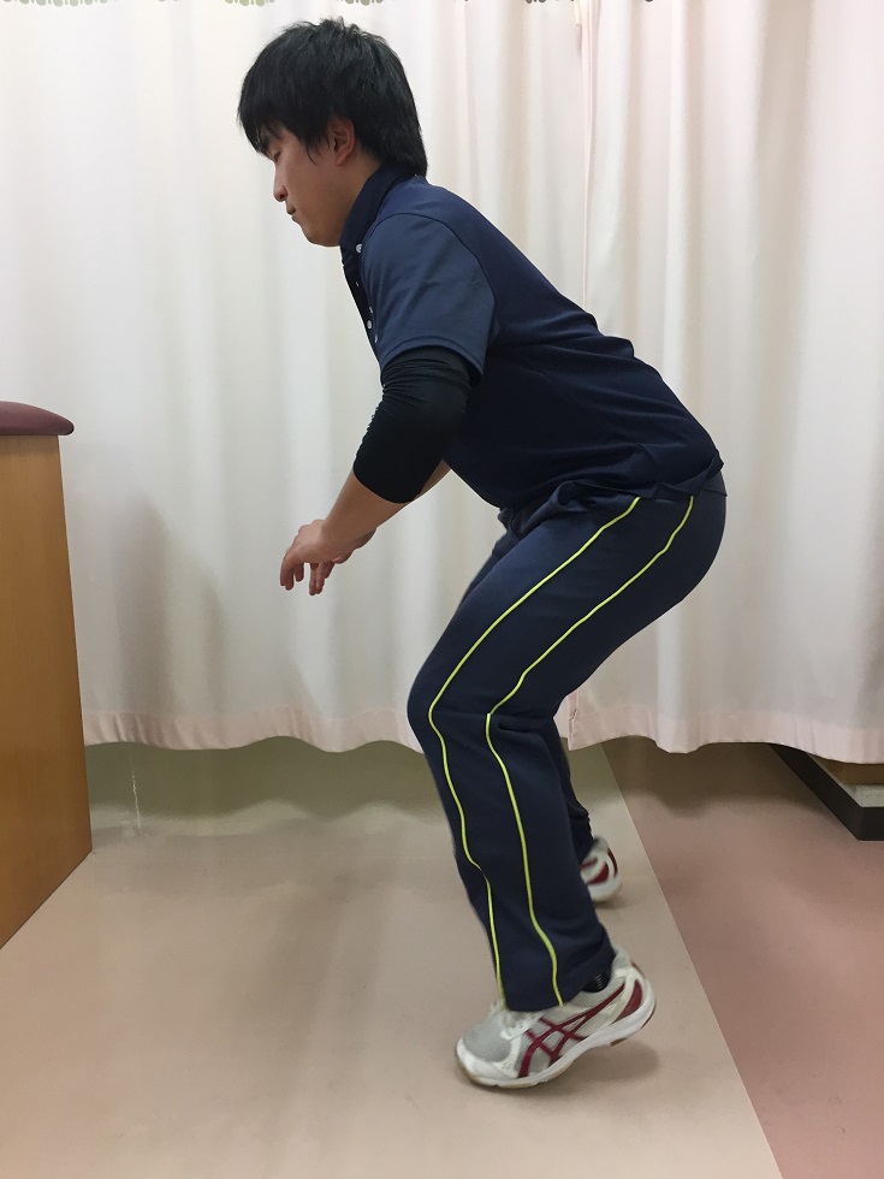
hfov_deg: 48.2
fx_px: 987
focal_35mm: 29
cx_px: 442
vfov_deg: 61.7
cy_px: 590
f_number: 2.2
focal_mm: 4.15
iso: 40
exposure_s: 1/30
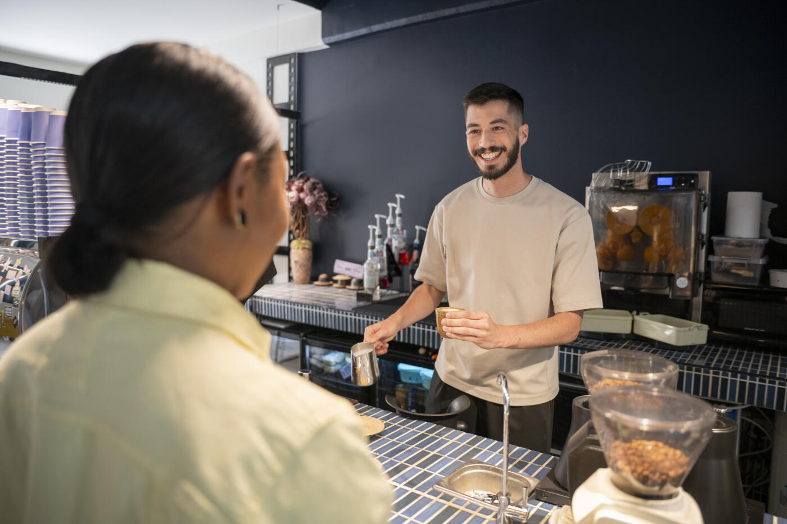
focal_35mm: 26
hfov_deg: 70.4
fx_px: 557
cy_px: 262
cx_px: 394
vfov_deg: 50.4
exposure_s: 1/125
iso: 500
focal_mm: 25.5
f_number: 2.8
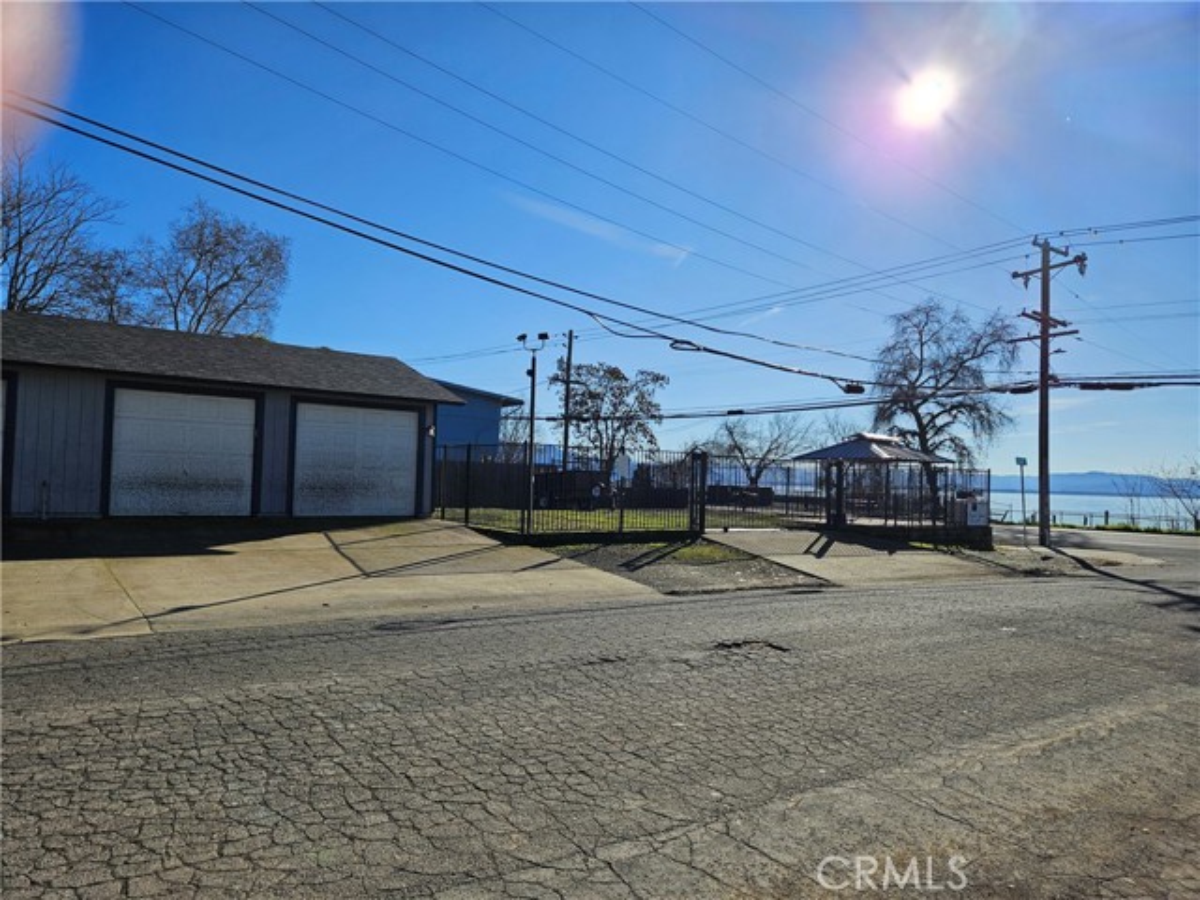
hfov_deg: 73.9
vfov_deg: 58.9
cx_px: 600
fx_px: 797
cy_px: 450
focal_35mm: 23
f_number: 1.8
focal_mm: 5.4
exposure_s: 1/3747
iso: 25
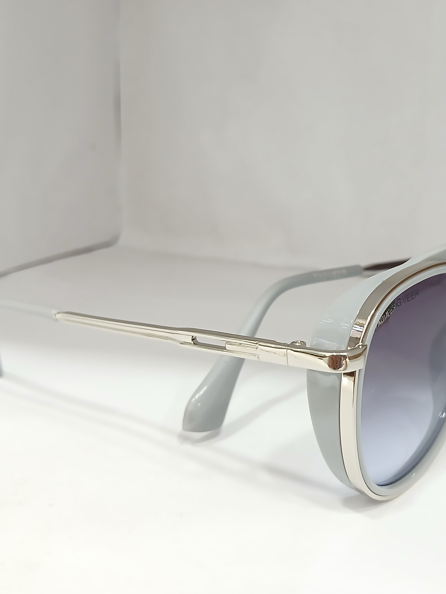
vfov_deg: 49.0
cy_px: 301
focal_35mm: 38
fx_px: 653
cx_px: 320
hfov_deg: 37.0
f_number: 1.8
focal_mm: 3.98
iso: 200
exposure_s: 1/33.3
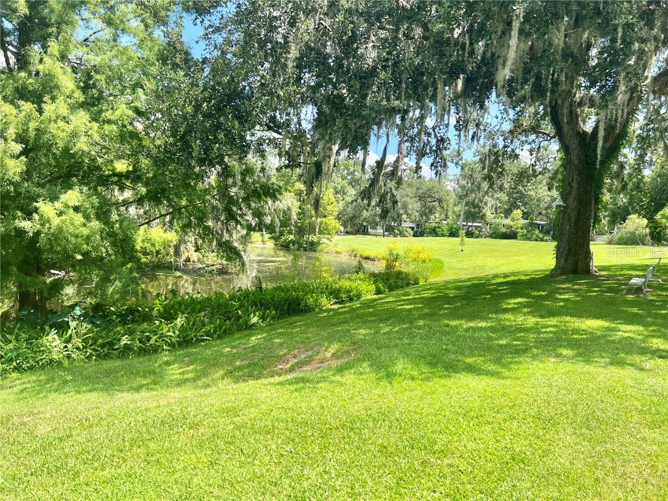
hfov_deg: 67.3
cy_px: 250
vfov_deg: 53.1
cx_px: 334
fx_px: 502
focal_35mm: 26
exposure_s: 1/1311
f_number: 1.5
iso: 50
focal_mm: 5.7
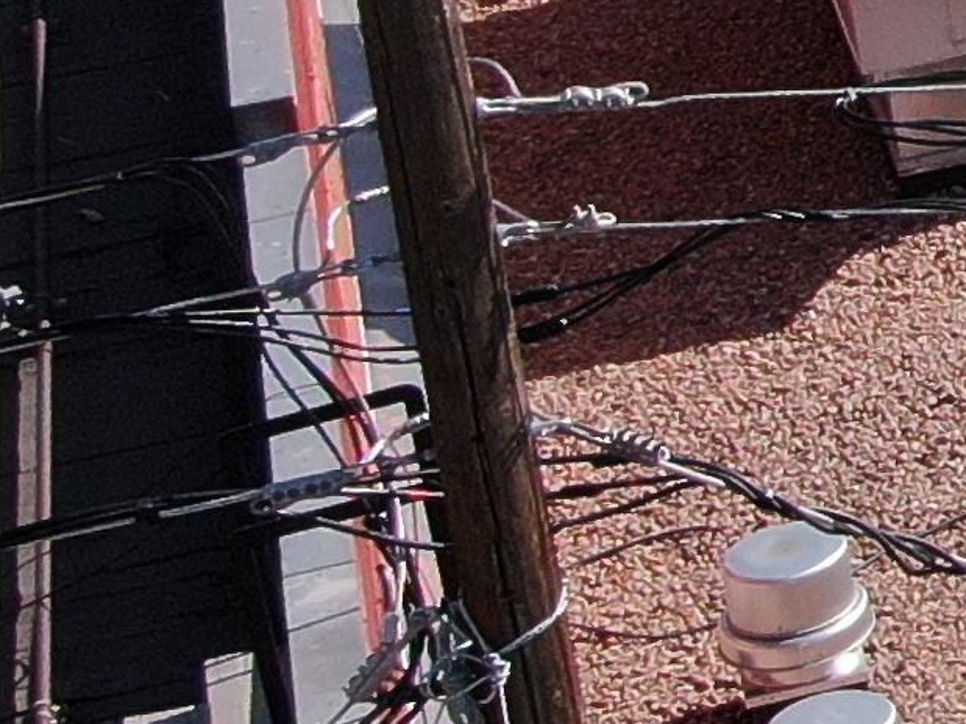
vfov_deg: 8.6
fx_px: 4687
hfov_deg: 9.3
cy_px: -428
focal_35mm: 168
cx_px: 2887
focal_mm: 4.68
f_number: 2.9
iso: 100
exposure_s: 1/80
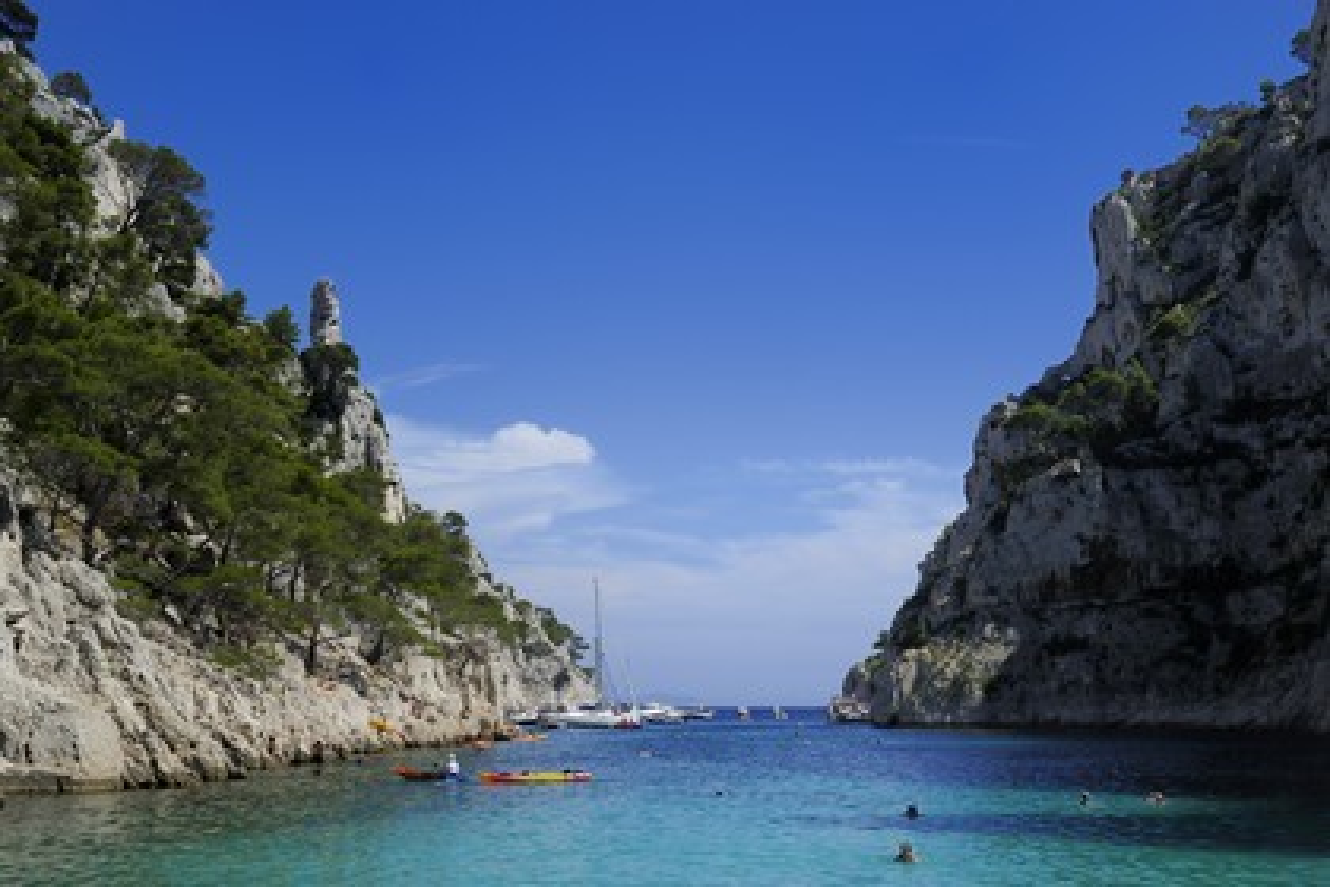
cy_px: 444
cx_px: 665
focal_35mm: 44
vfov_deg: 30.5
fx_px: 1625
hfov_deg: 44.5
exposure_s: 1/250
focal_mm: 44
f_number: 13
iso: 200
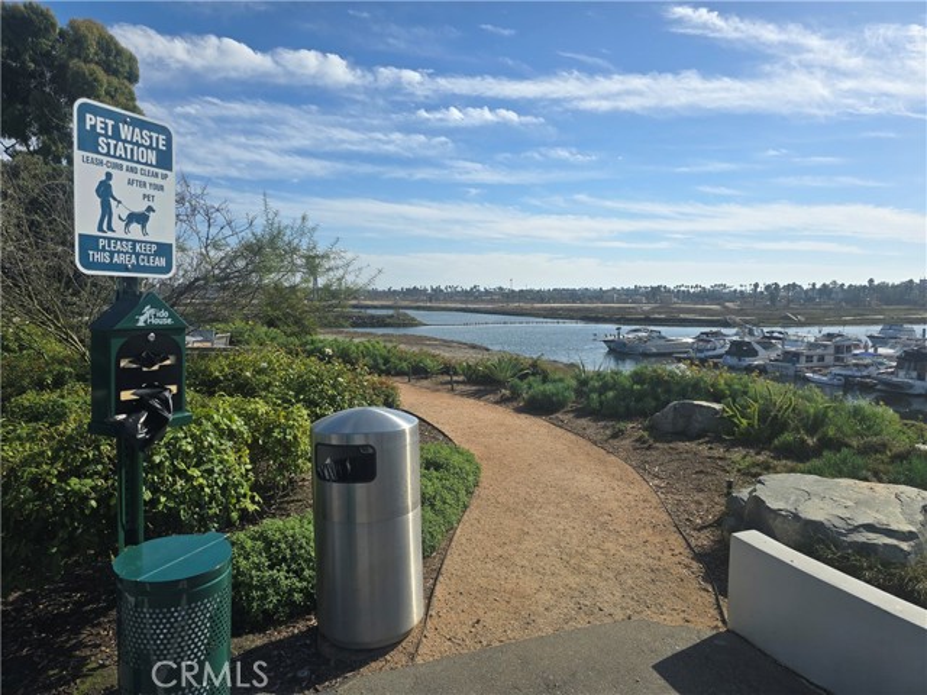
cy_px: 348
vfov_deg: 58.9
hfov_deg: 73.9
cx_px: 464
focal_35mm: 23
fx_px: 616
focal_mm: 6.3
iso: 12
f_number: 1.7
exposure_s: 1/1170
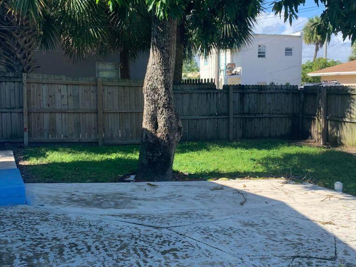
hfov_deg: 40.3
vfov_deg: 30.9
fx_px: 483
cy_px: 129
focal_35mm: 47
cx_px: 207
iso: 25
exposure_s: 1/701
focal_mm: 4.25
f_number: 1.8
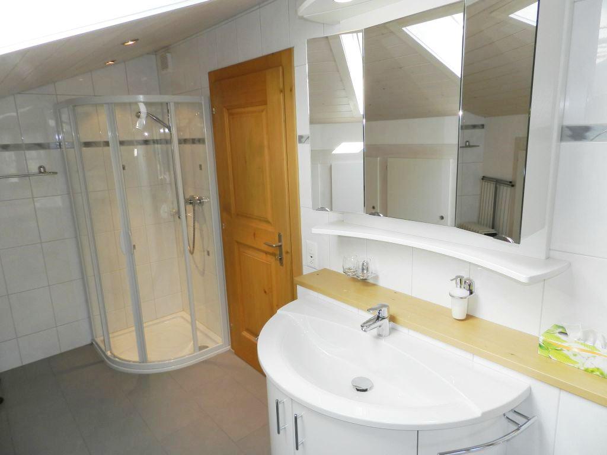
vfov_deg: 58.9
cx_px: 304
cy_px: 228
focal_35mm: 23
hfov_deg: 73.9
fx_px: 403
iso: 160
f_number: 3.4
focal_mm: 4
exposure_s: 1/160
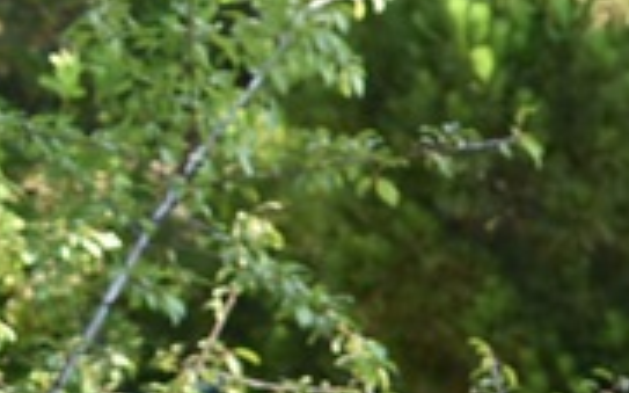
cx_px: 1383
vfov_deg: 8.0
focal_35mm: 156
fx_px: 2673
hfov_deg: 11.6
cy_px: 796
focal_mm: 18
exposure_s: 1/250
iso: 220
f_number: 5.6
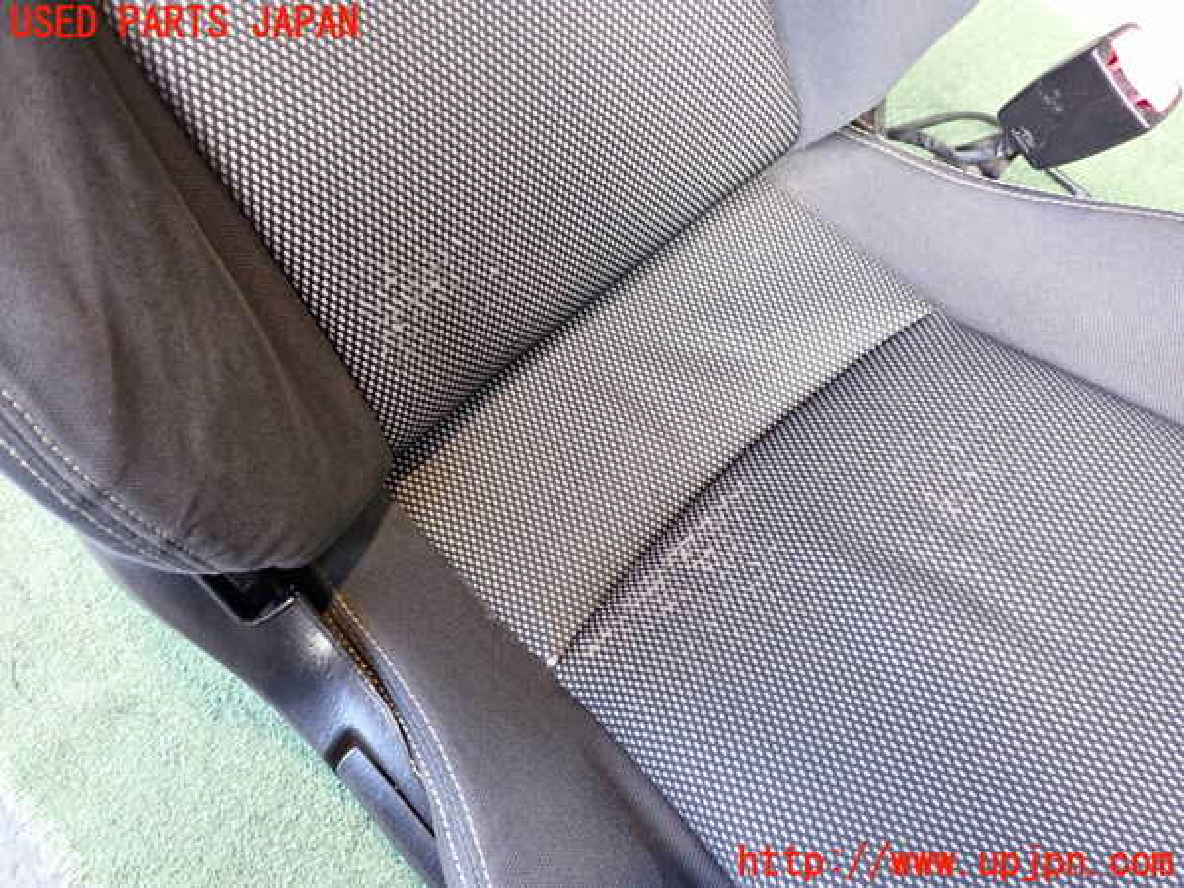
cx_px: 592
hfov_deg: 60.0
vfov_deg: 46.8
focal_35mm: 30
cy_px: 444
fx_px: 1026
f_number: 2.3
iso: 400
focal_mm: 5.4
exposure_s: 1/30
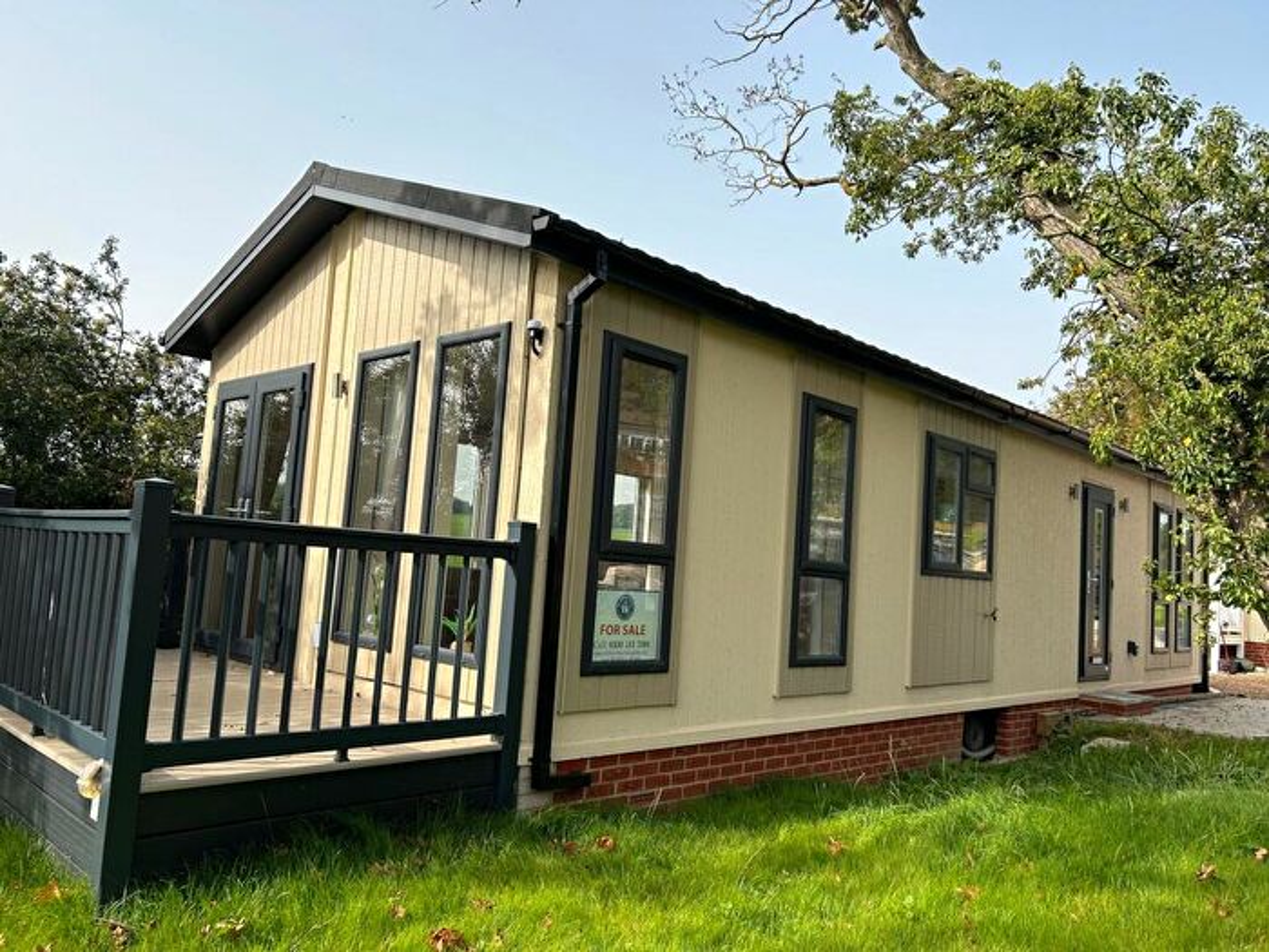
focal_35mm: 26
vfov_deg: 53.1
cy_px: 476
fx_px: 953
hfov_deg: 67.3
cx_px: 634
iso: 50
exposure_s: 1/2632
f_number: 1.5
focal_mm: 5.7
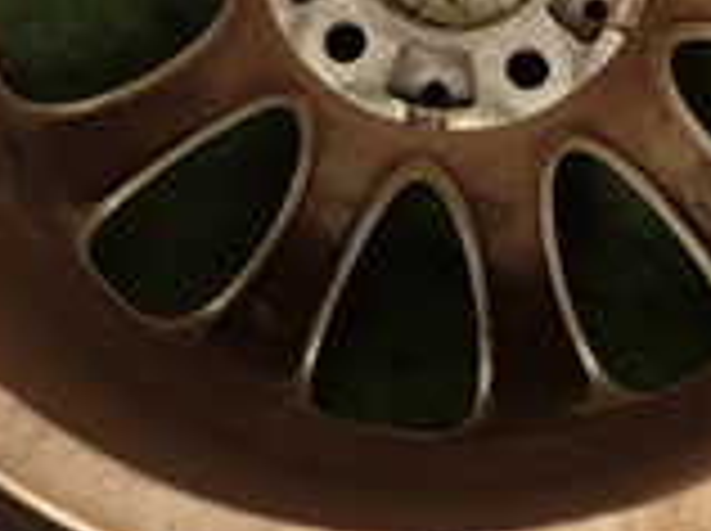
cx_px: 446
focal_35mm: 95
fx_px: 1948
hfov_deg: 20.6
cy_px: -45
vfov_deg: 15.1
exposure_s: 1/100
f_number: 2.8
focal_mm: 4.5
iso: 100
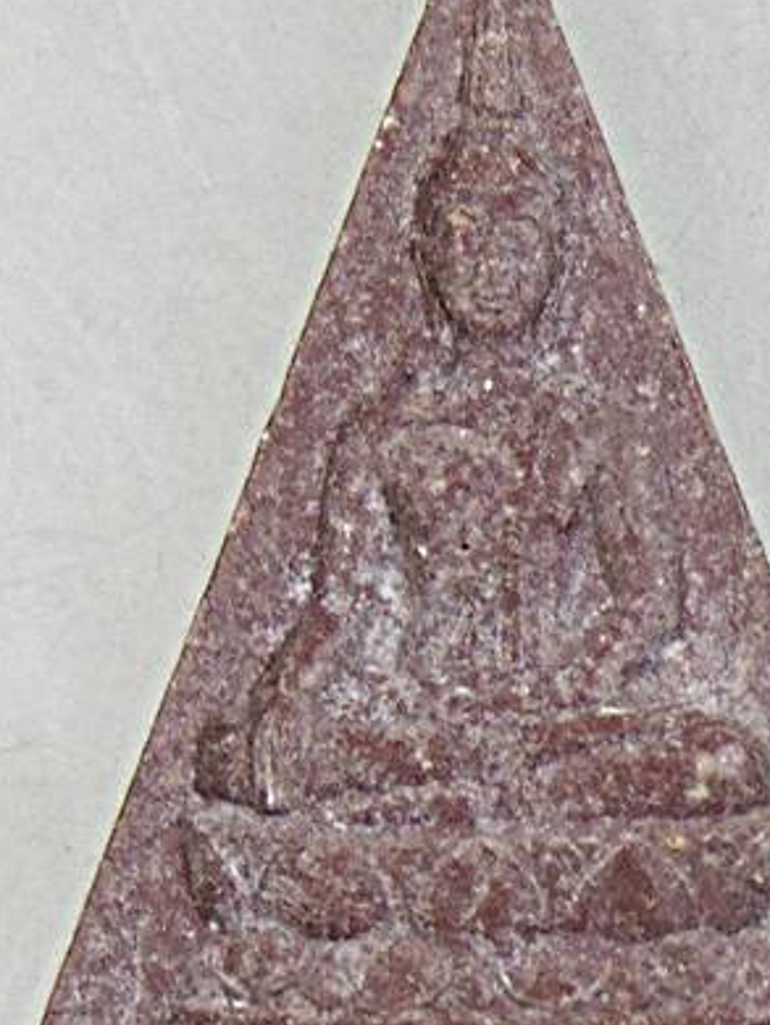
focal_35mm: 97
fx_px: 2874
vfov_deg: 20.2
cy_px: 558
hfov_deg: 15.2
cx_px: 494
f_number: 3.7
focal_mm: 12.8
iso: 80
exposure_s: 1/60
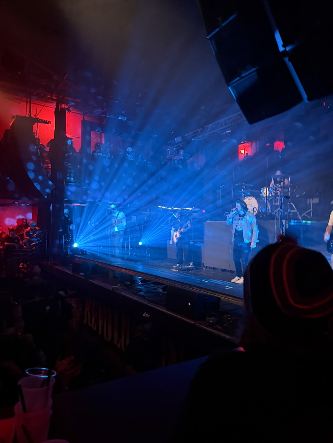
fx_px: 308
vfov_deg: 71.6
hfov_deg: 56.8
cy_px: 222
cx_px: 166
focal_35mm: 24
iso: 1600
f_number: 1.78
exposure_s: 1/30
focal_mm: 6.76
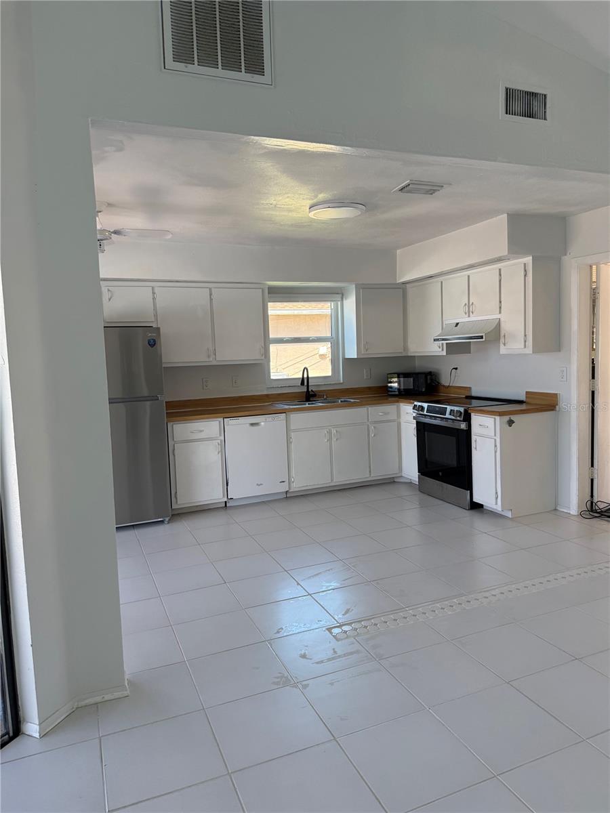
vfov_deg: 71.6
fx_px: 564
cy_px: 406
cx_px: 305
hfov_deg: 56.8
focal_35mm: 24
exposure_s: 1/243
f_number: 1.78
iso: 125
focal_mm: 6.76
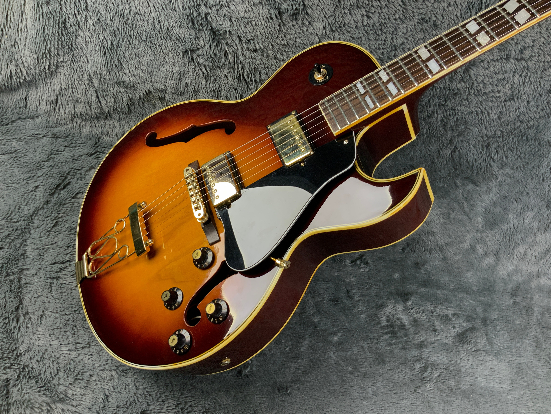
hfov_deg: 61.7
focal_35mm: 29
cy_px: 207
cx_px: 276
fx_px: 462
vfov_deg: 48.2
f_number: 1.8
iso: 50
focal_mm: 3
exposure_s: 1/60
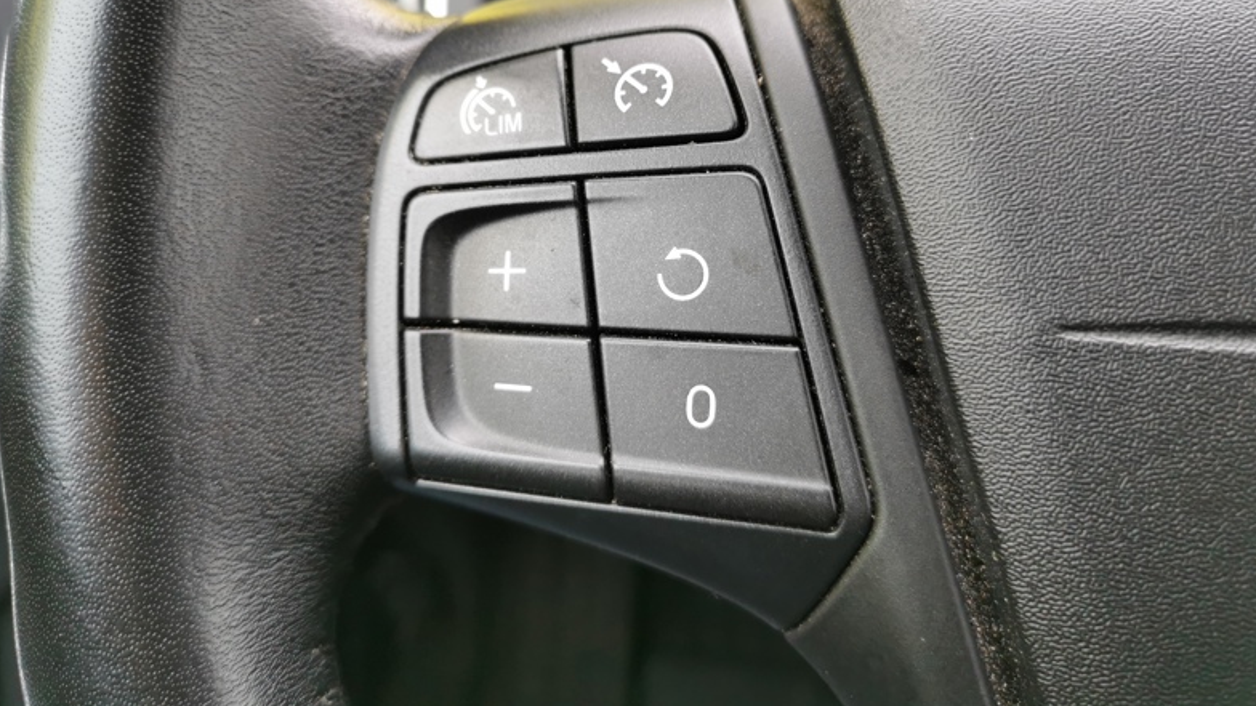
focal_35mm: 30
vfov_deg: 38.5
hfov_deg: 64.3
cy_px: 234
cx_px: 626
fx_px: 999
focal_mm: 5.58
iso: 125
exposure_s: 1/100
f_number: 1.8
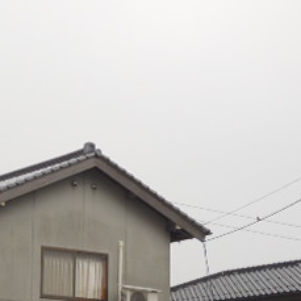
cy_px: 296
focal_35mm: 131
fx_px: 1289
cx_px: -74
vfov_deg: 13.2
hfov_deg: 12.9
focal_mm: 9.4
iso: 200
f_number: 4
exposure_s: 1/60
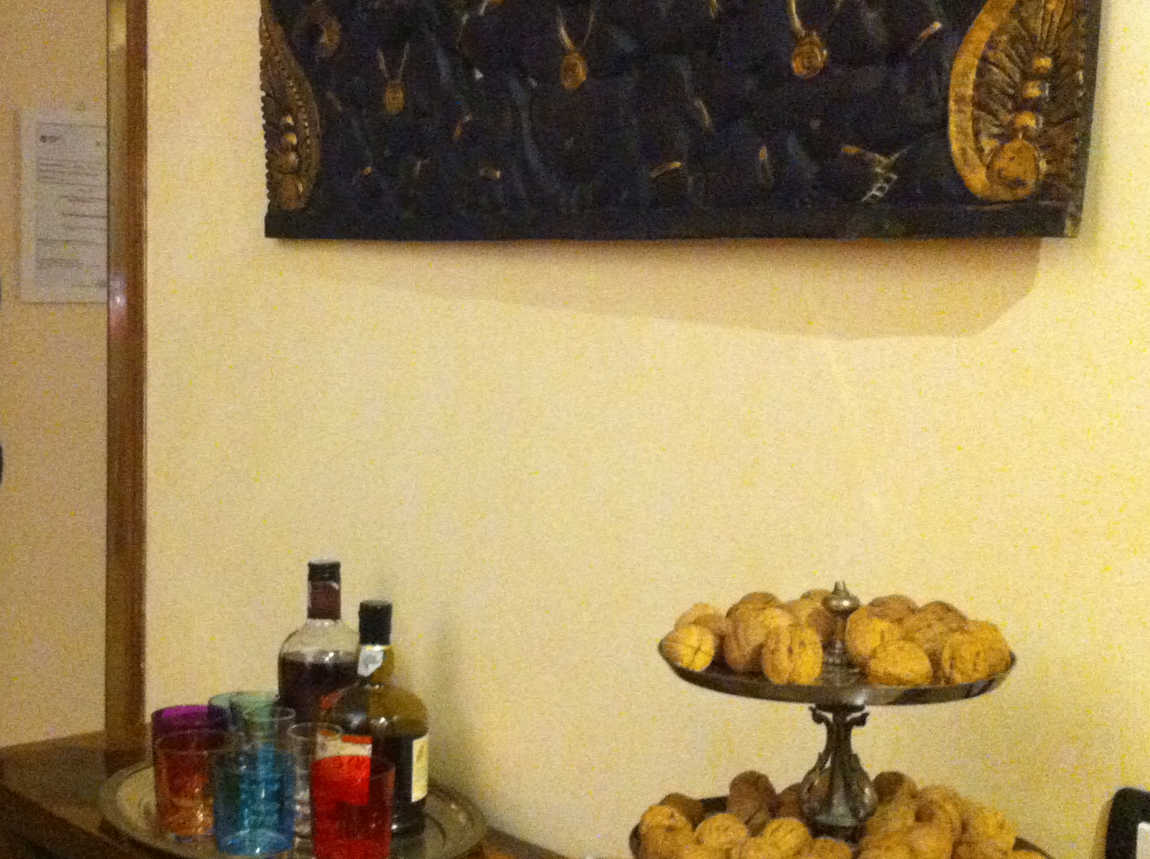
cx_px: 368
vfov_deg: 23.6
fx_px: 2057
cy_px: 429
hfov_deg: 31.0
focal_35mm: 62
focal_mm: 3.85
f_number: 2.8
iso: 1000
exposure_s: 1/15
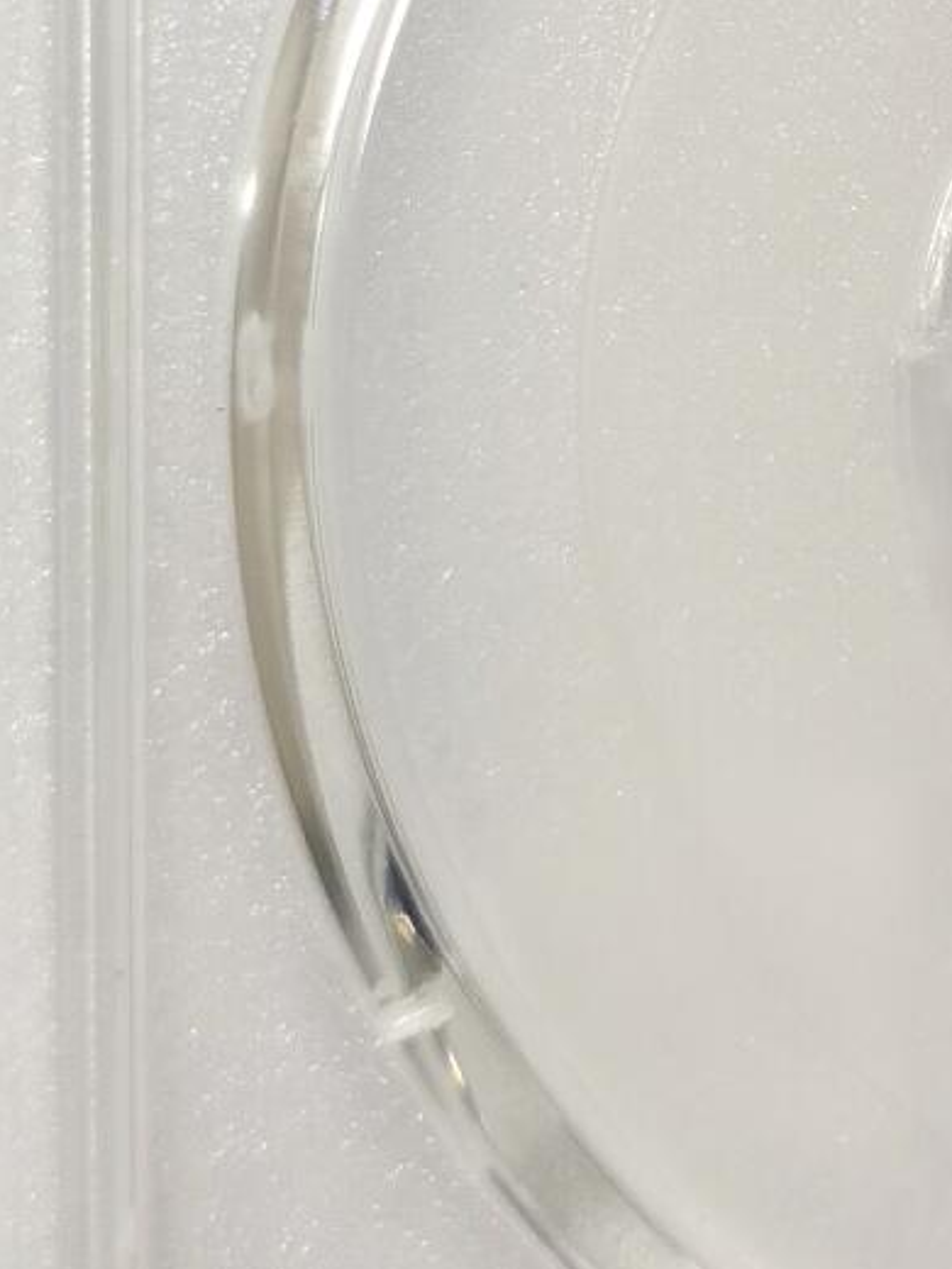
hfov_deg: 7.8
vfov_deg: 10.4
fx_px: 6857
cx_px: 1484
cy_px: -227
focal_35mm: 187
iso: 100
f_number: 16
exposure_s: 1/100
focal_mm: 5.56
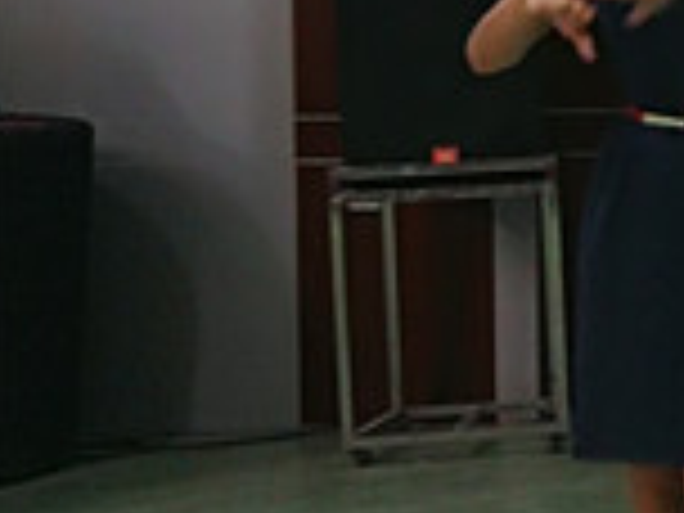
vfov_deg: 9.2
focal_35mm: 161
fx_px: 3181
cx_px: 1606
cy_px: -18
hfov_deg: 10.6
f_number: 2.2
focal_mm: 3.95
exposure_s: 1/33.3
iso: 320
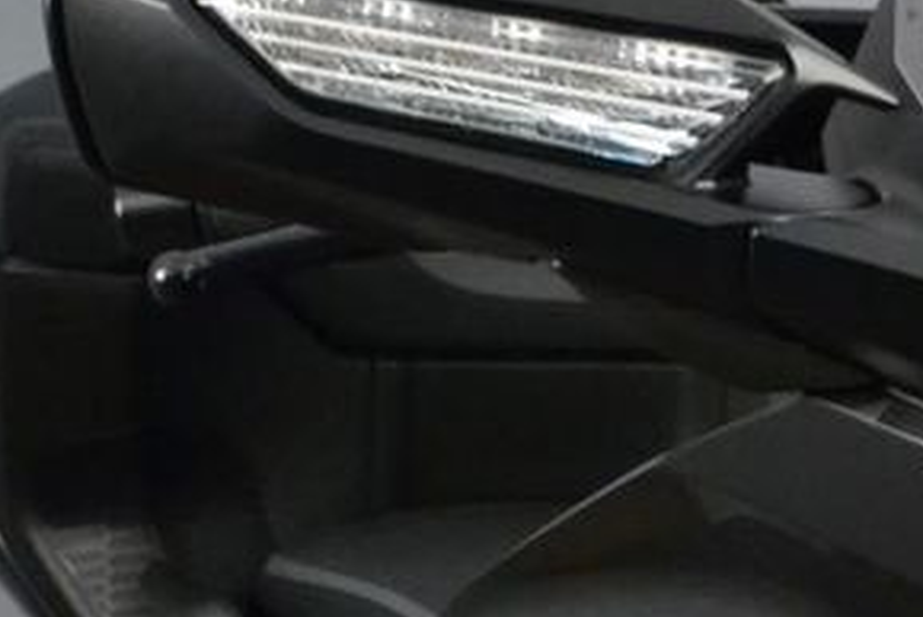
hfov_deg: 10.8
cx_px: 1265
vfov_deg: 7.4
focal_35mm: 186
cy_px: 694
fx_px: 4765
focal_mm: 35
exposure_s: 1/60
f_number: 11
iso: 3200
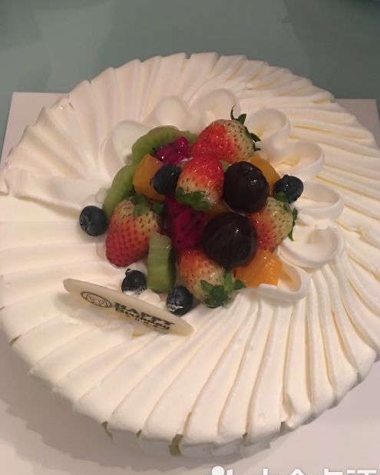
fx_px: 450
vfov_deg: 55.6
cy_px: 256
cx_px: 195
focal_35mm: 32
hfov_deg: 45.8
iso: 100
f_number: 2.2
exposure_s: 1/8
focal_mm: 4.15
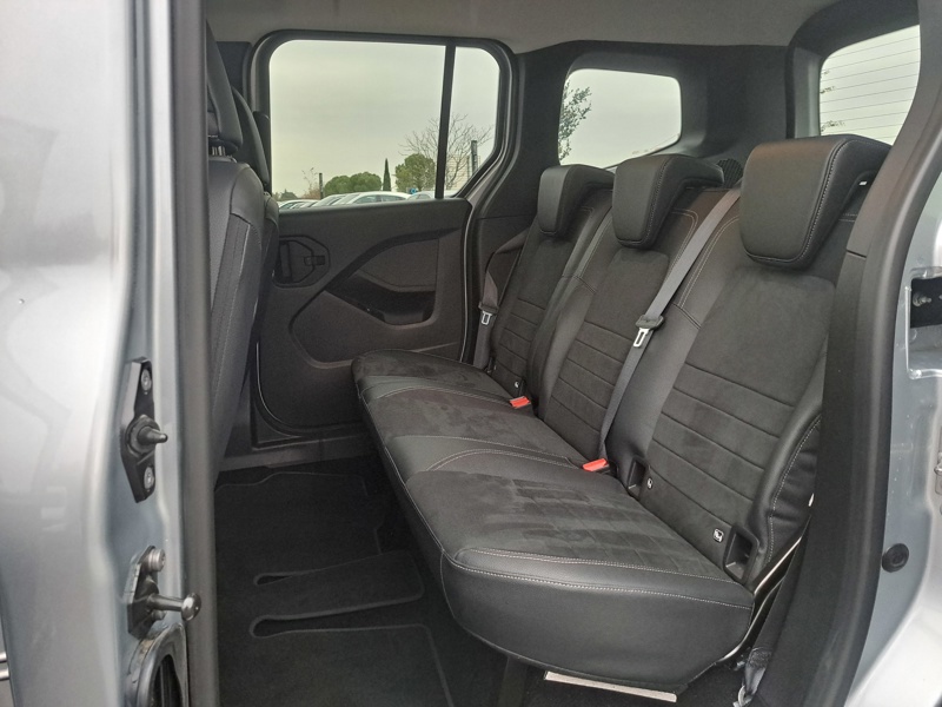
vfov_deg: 56.8
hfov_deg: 71.6
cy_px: 354
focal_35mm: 24
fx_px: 653
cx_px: 471
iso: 400
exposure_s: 1/60
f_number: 1.8
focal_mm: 5.23
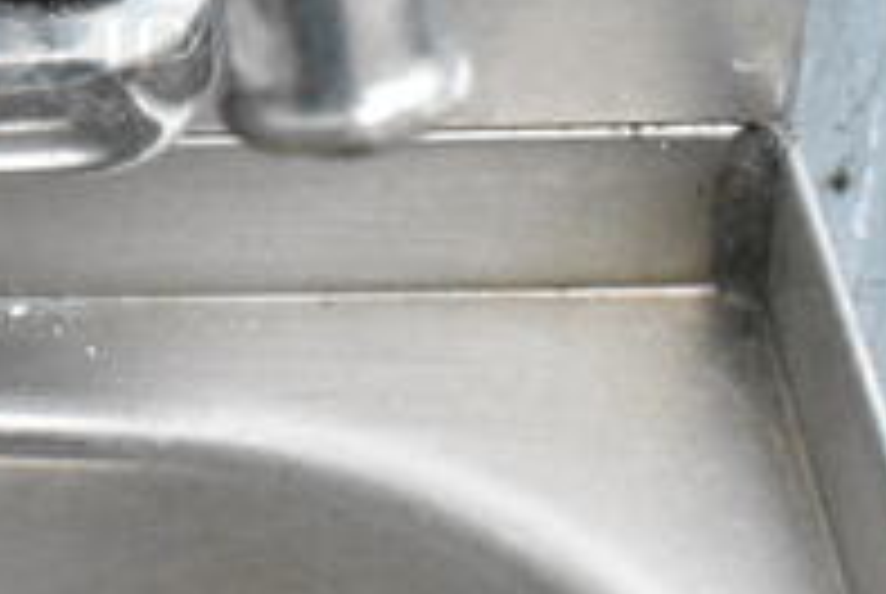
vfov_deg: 8.6
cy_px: -140
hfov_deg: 12.6
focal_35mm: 158
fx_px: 3894
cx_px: -270
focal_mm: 34
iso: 6400
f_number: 11
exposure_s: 1/500
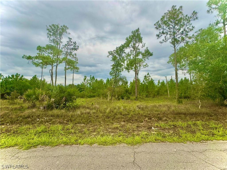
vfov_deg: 85.7
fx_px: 92
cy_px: 85
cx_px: 114
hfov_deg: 102.1
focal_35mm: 14
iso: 40
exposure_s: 1/198
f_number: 2.2
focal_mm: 2.22
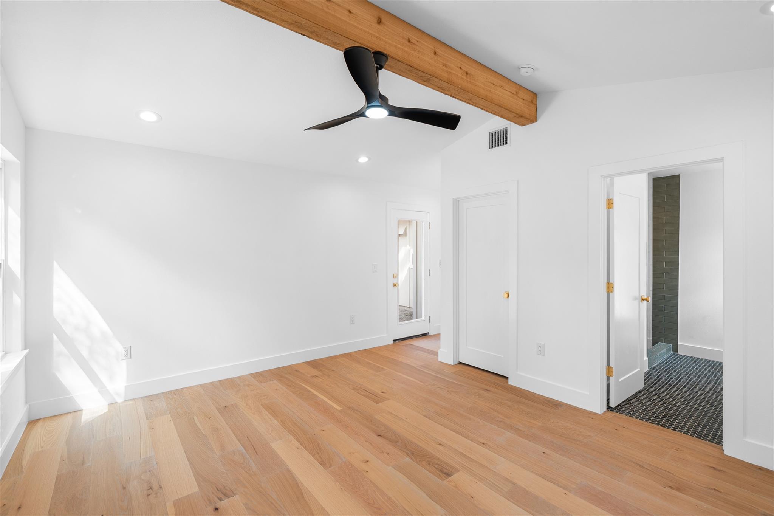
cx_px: 387
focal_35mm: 16
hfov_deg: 96.7
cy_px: 258
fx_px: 344
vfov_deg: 73.7
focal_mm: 16
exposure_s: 1/6
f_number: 8
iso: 250
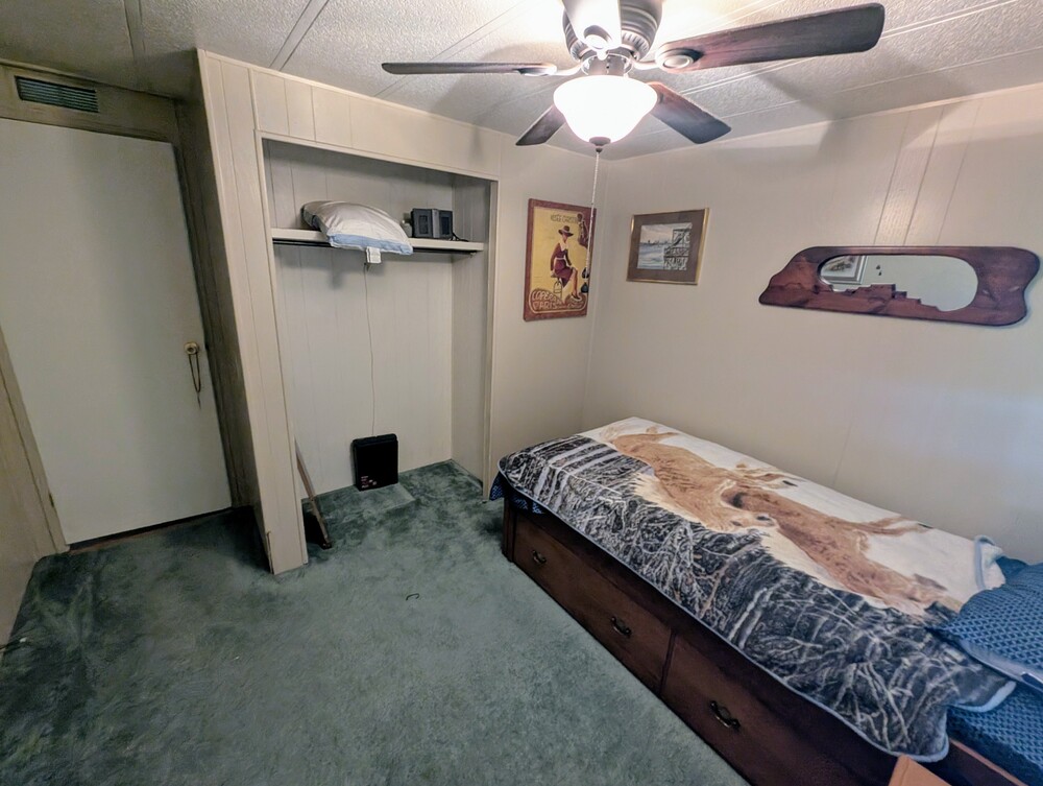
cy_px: 393
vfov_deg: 90.1
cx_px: 522
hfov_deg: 106.1
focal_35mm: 13
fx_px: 392
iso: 249
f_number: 2.2
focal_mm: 1.95
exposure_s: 1/30
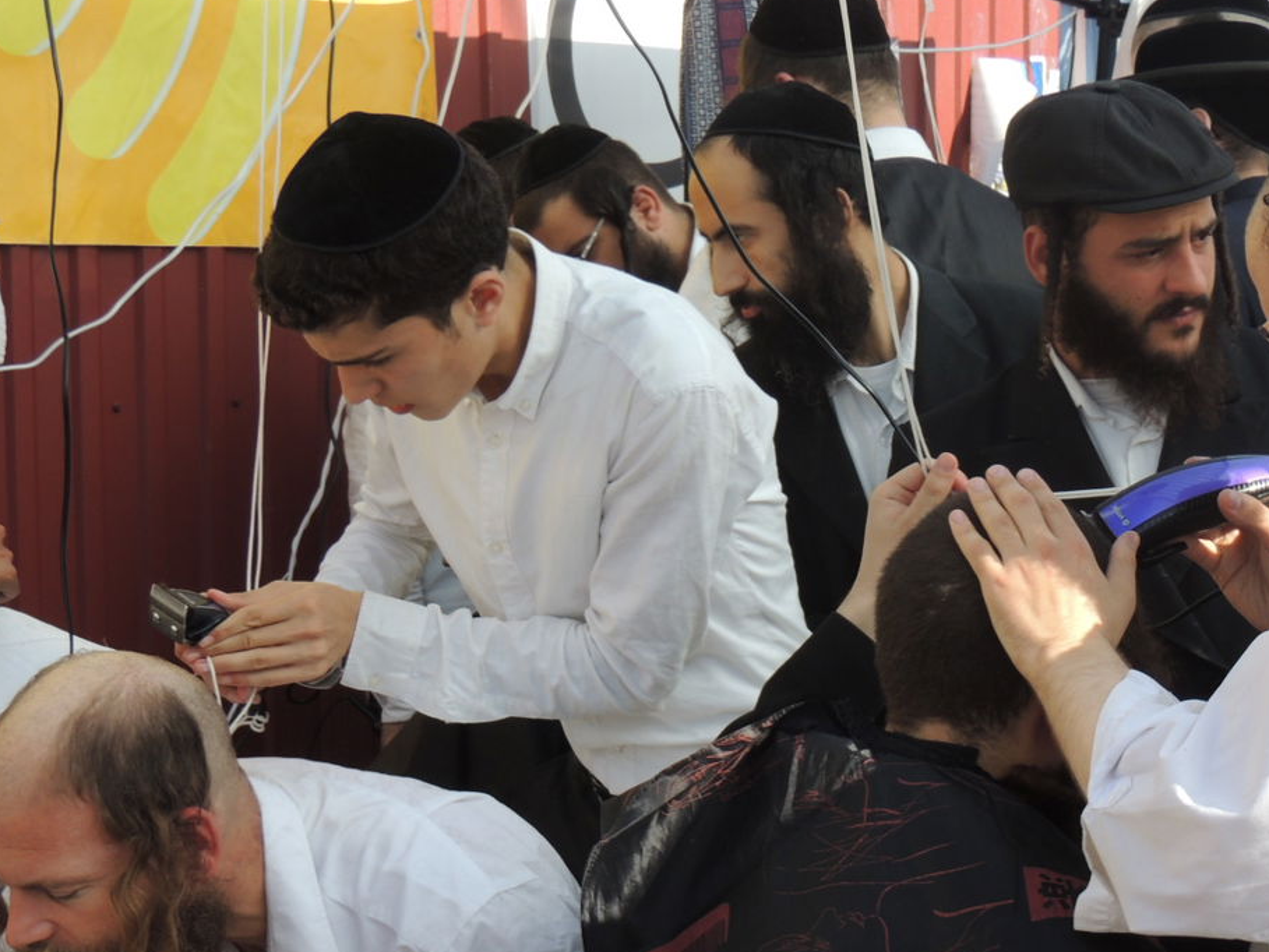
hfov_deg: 25.2
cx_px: 835
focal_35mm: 77
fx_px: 2823
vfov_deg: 19.1
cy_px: 667
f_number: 3.6
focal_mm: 8.9
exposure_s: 1/500
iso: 100
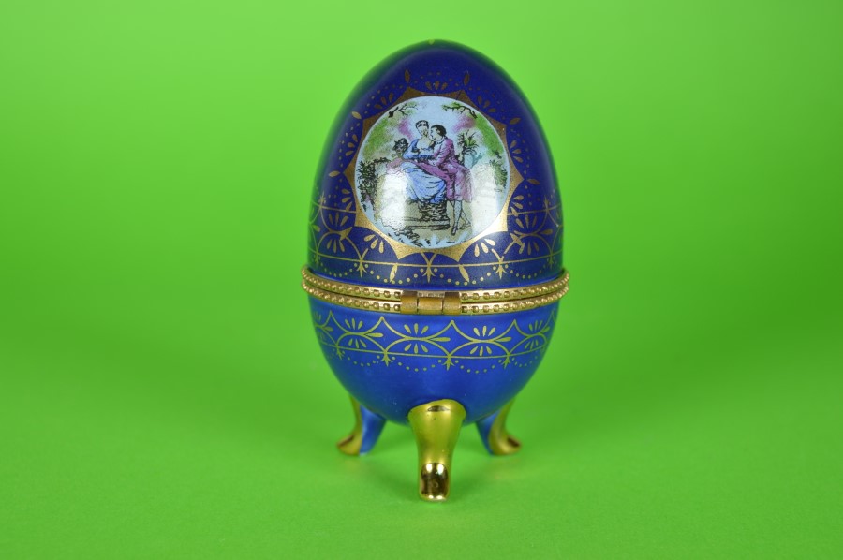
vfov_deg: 25.0
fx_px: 1263
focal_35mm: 54
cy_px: 280
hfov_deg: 36.9
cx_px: 422
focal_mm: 36
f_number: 6.3
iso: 100
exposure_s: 1/125
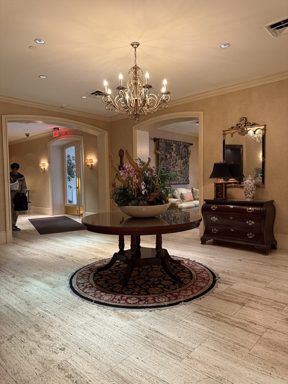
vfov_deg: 71.6
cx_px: 144
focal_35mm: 24
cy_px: 192
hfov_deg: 56.8
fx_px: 266
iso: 320
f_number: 1.78
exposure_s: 1/60
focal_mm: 6.76
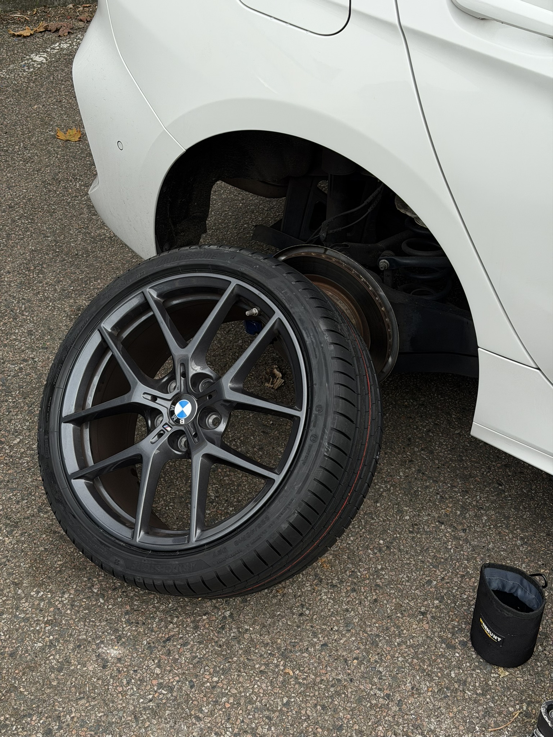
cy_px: 368
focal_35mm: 48
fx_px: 1022
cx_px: 276
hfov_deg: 30.3
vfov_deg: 39.7
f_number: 1.78
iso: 100
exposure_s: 1/1307
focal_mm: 6.76
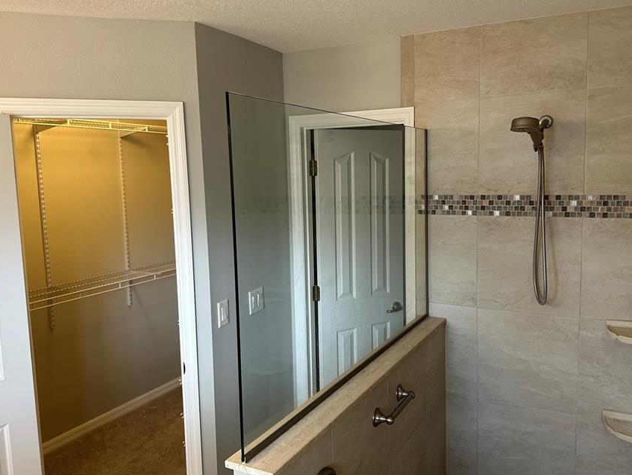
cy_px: 232
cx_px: 337
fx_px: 530
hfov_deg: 61.6
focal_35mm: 29
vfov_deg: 48.3
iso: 160
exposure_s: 1/60
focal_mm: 6.86
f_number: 1.78
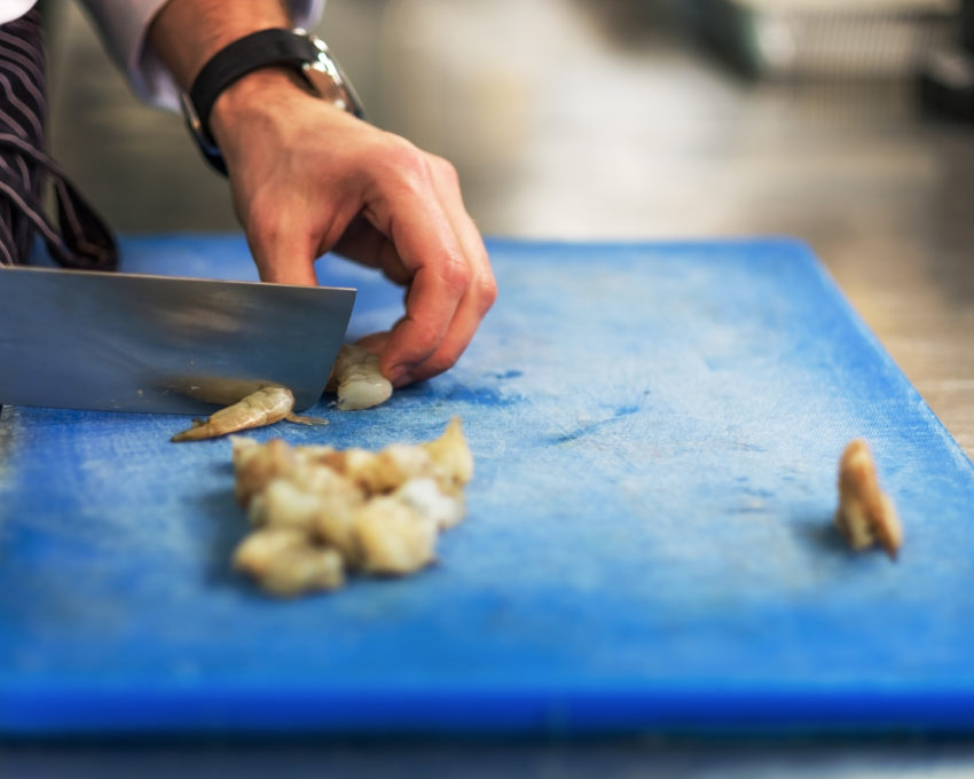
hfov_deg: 20.1
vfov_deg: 16.2
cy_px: 390
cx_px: 394
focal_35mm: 95
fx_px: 2739
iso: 200
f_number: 1.6
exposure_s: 1/220
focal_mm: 56
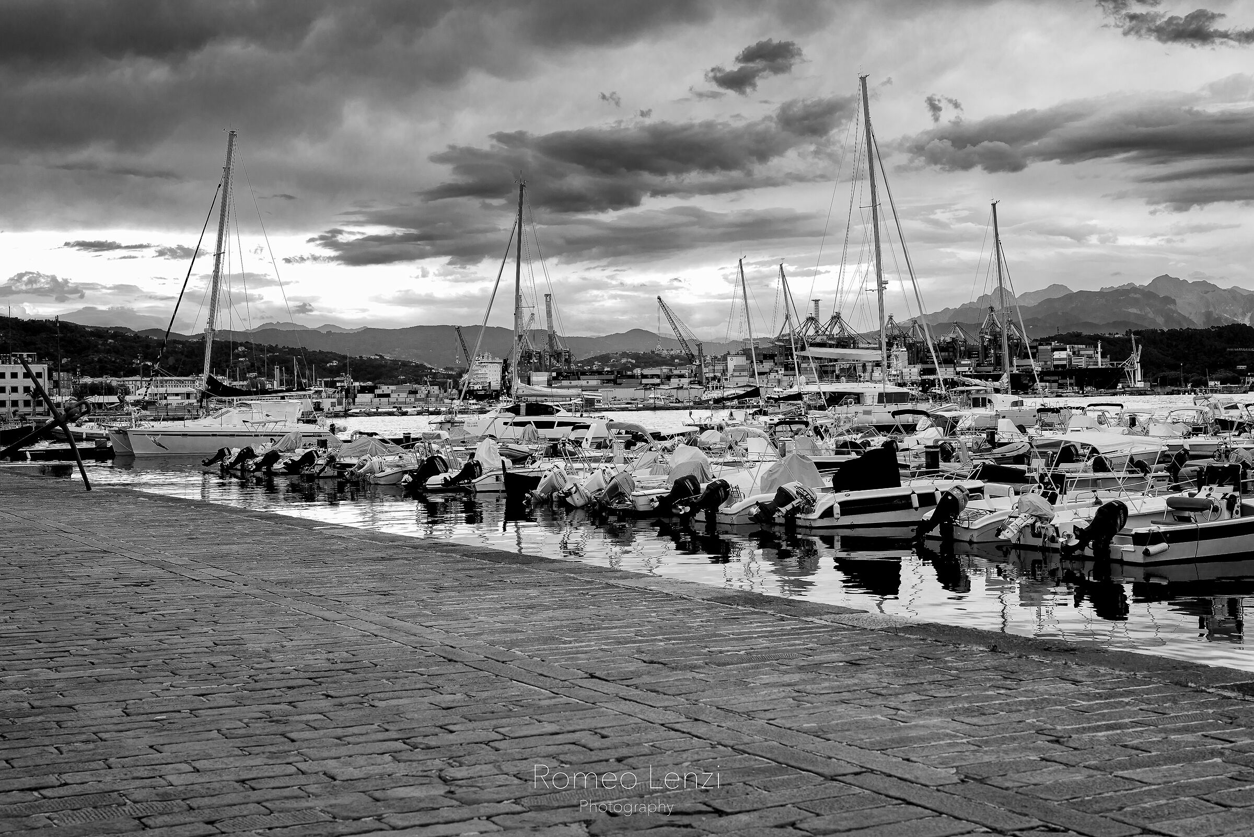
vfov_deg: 27.0
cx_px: 627
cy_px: 418
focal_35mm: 50
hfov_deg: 39.6
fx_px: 1742
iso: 100
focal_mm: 50
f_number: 5.6
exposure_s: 1/125
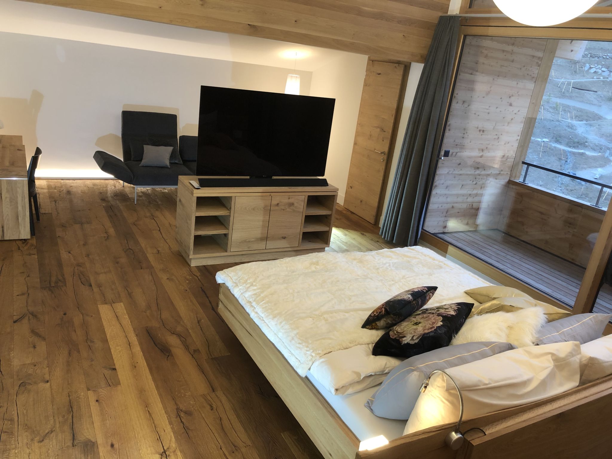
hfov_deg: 63.4
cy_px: 230
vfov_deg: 49.7
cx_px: 306
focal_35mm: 28
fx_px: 495
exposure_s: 1/25
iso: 32
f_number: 1.8
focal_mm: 3.99
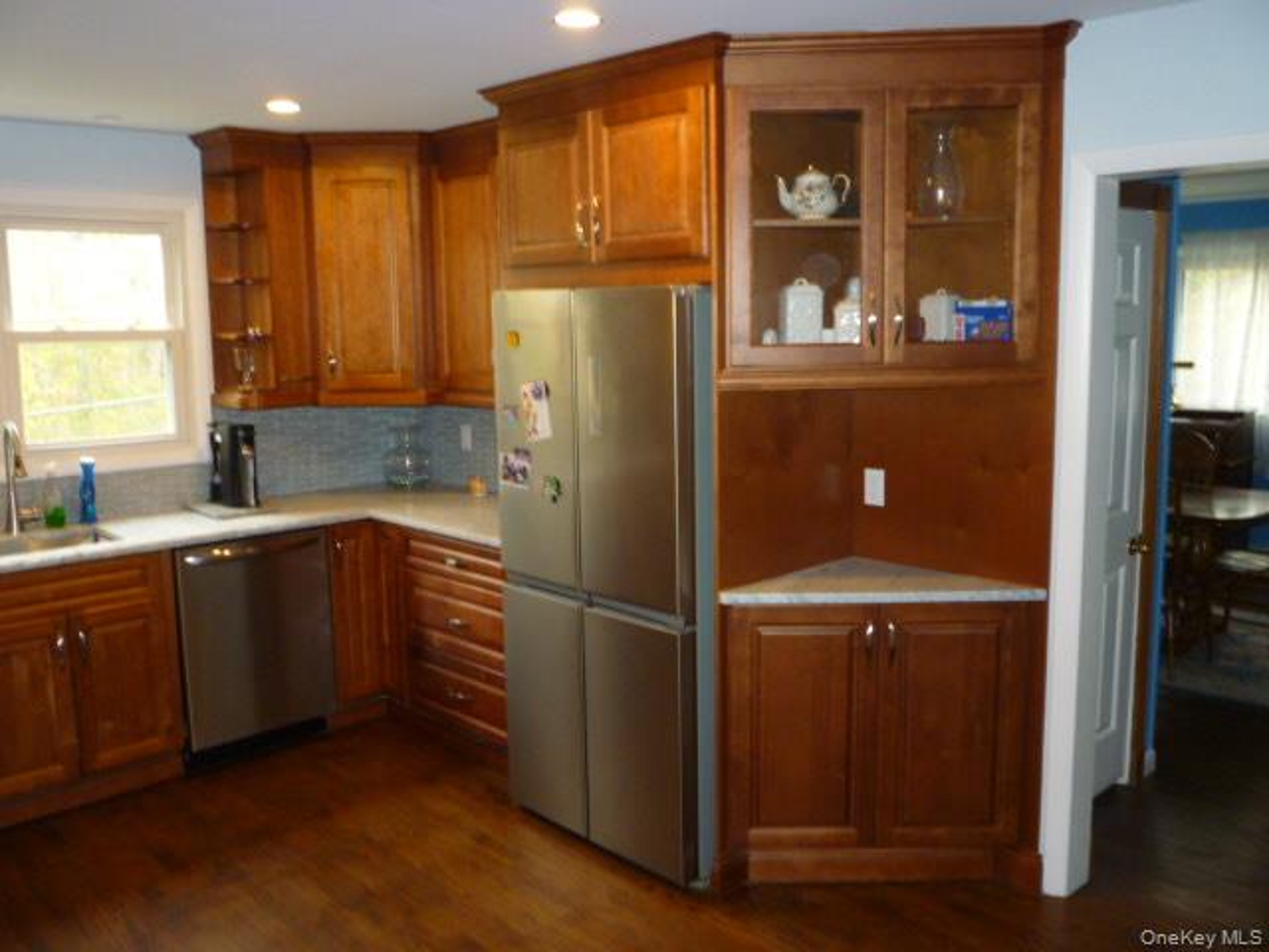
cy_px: 476
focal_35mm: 29
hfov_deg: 61.7
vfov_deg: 48.2
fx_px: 1063
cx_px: 634
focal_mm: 5.2
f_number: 3.3
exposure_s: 1/30
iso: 320
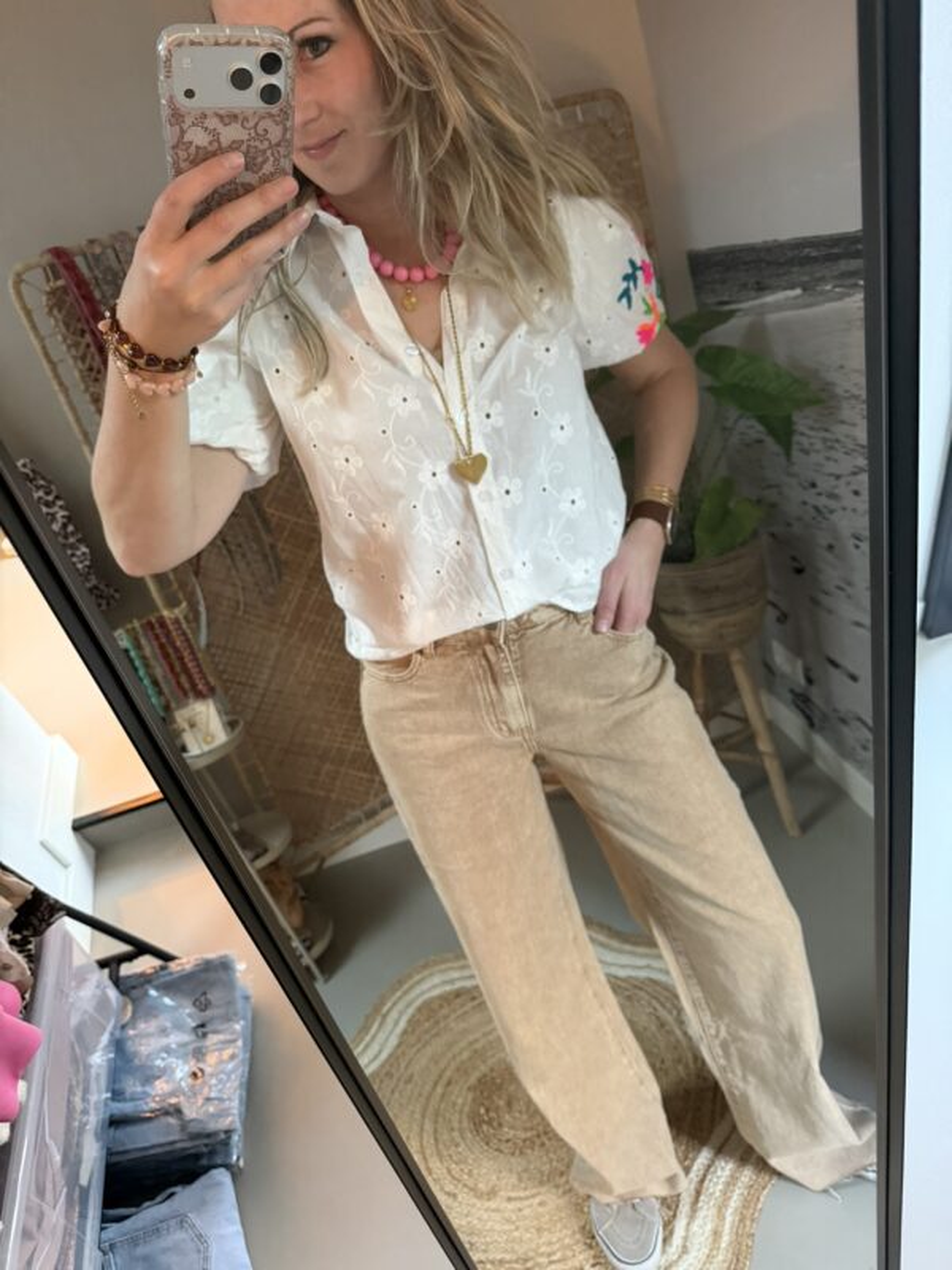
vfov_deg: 71.6
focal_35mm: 24
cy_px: 635
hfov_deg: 56.8
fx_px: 880
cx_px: 476
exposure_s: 1/43
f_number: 1.78
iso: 800
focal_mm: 6.76
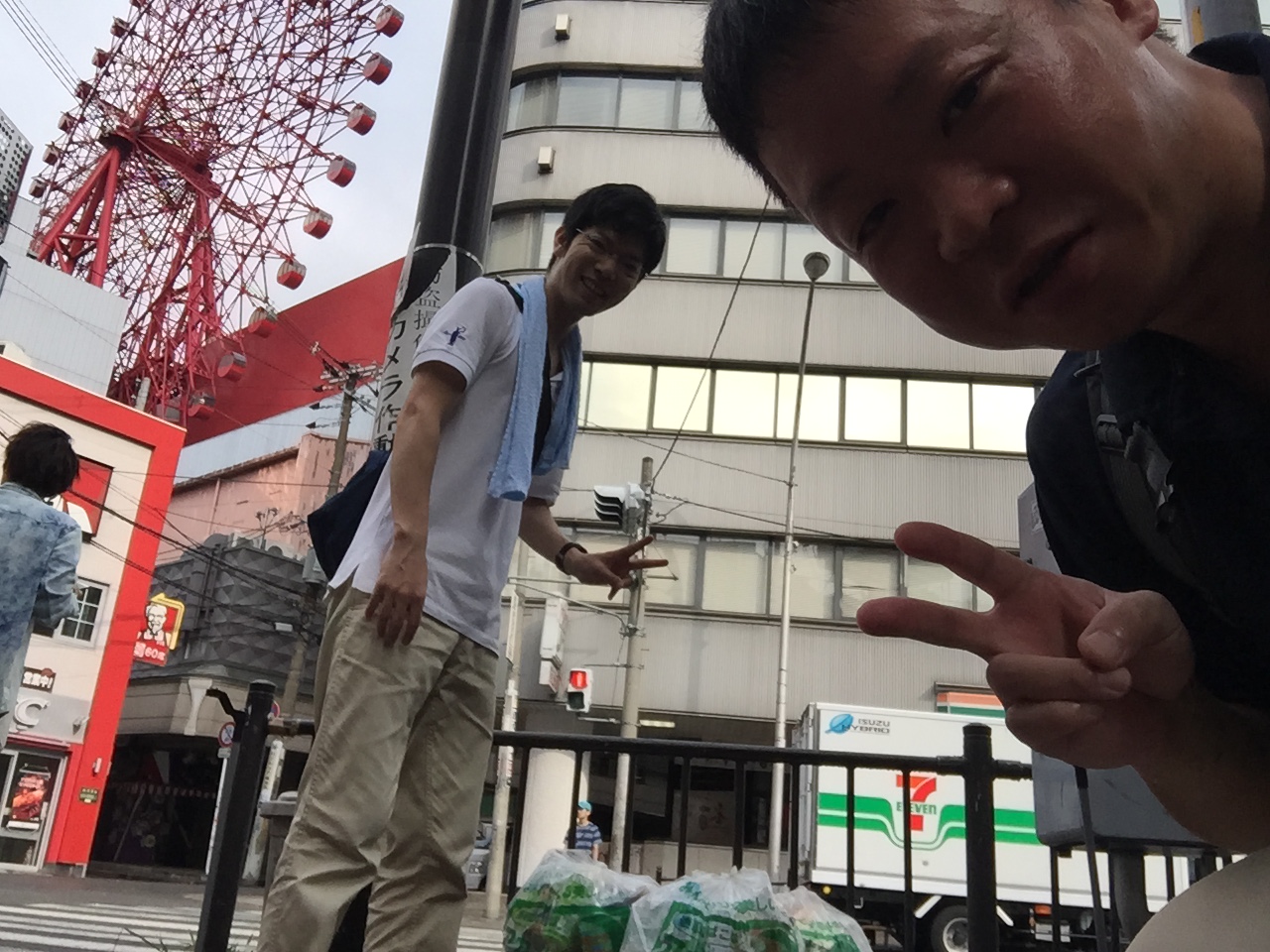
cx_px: 635
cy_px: 476
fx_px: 1137
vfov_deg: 45.4
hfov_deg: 58.4
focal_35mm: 31
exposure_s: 1/545
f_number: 2.2
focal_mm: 2.65
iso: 32
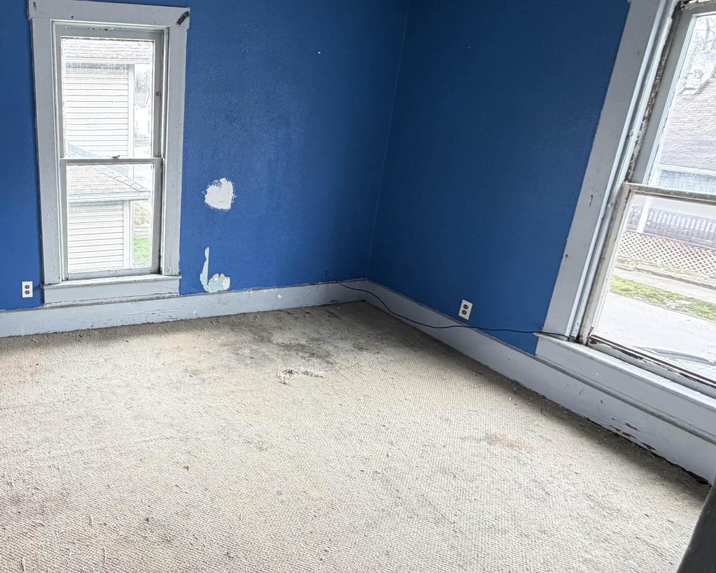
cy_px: 240
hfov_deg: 65.2
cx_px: 130
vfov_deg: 60.5
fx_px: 487
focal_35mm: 23
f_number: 2.2
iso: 200
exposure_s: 1/121
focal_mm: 2.22
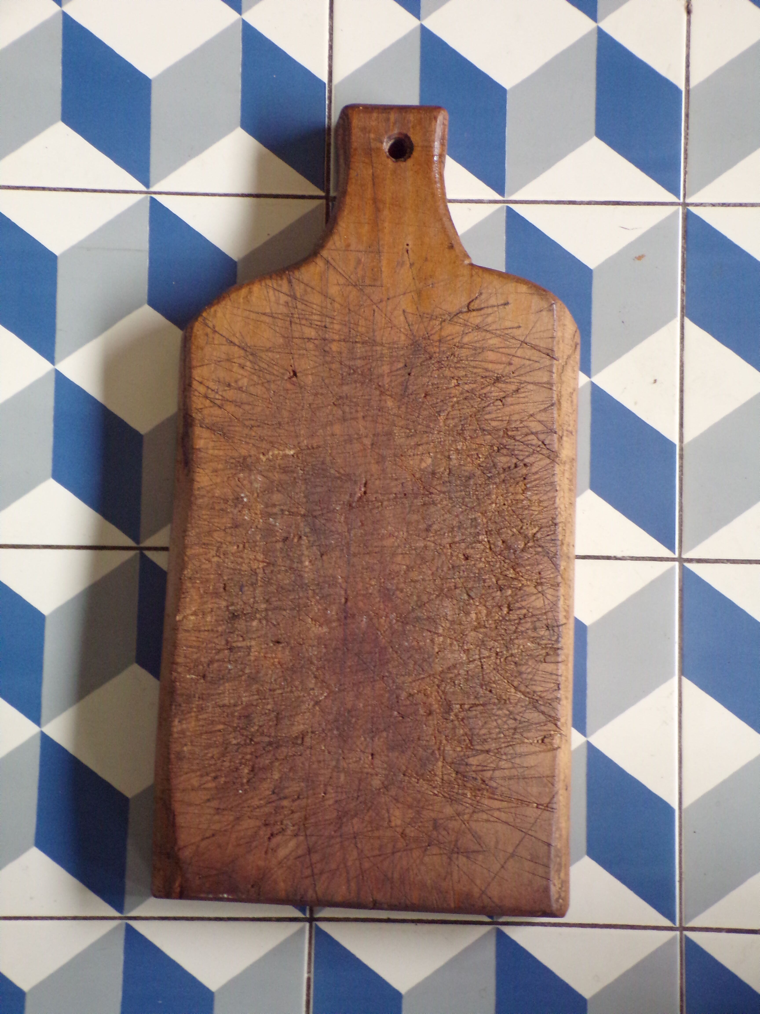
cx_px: 380
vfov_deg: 29.8
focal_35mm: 65
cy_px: 507
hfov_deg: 22.6
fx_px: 1903
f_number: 3.8
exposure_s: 1/12
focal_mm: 11.6
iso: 400
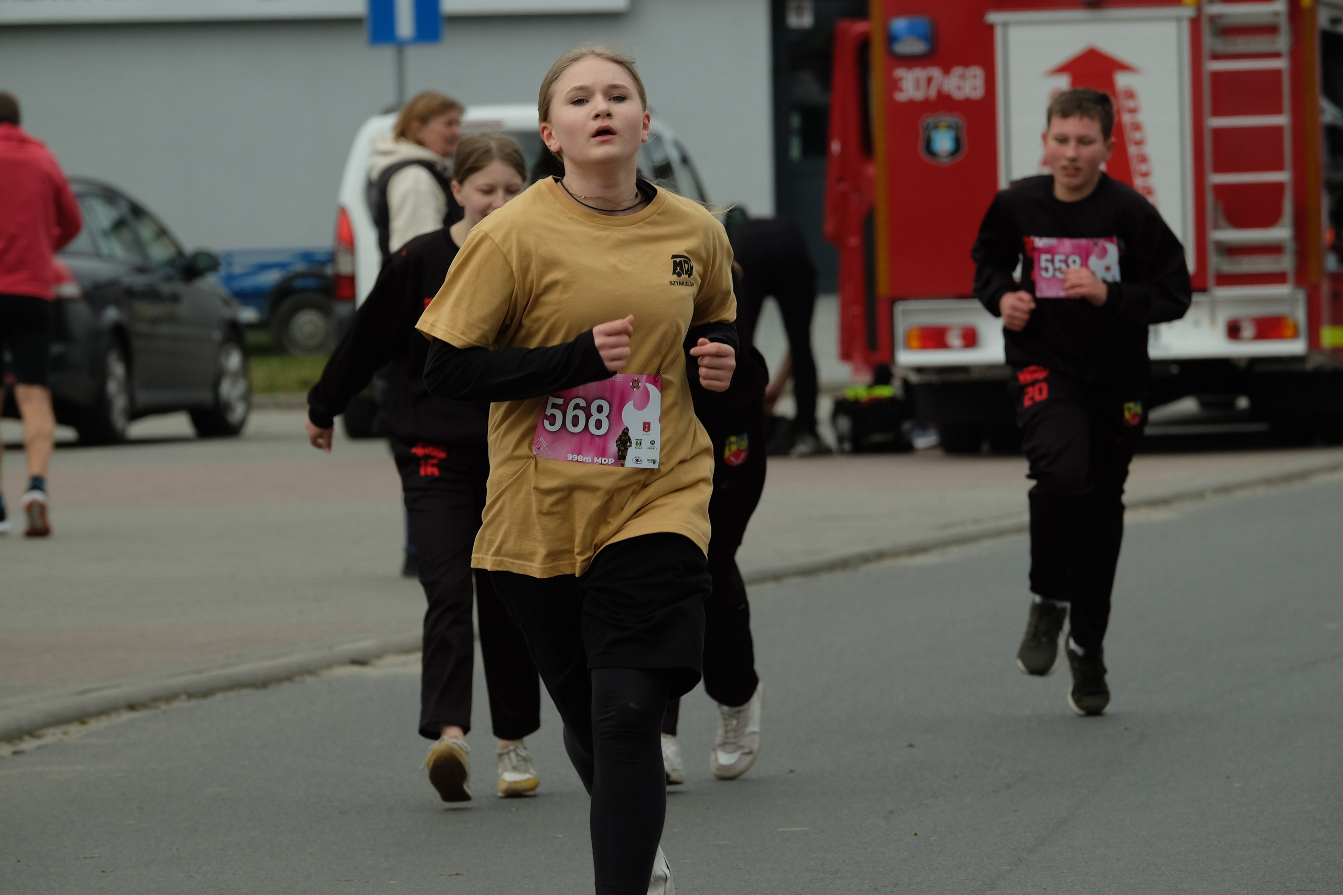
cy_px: 448
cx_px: 672
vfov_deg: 3.9
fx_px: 13131
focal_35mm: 352
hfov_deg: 5.9
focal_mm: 234.8
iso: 400
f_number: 9
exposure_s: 1/420
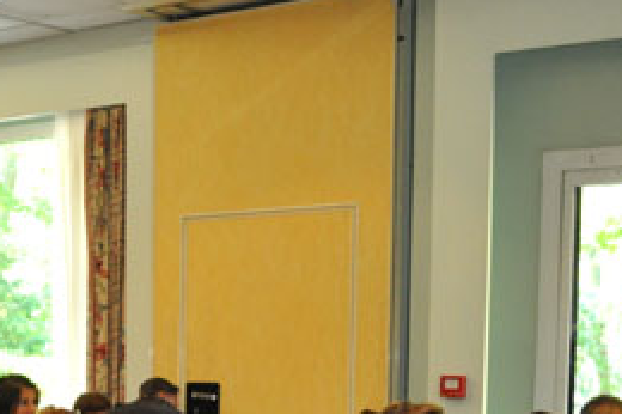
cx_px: -127
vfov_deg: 15.7
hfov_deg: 22.5
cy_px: 516
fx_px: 1433
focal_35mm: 83
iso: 800
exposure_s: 1/60
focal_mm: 18
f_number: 3.5
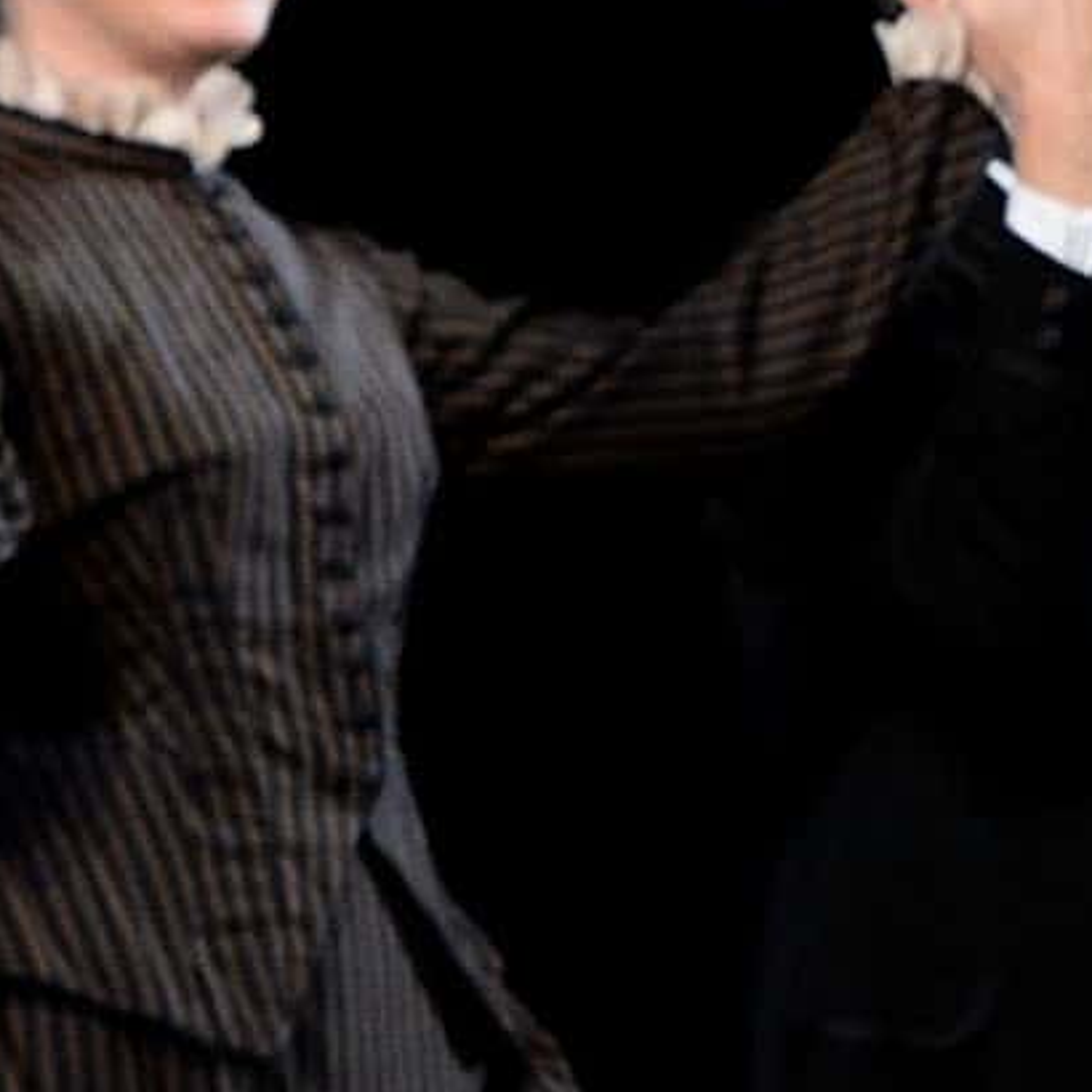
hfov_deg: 5.8
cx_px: -2378
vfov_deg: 6.3
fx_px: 9993
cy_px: 750
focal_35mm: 280
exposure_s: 1/250
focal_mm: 45
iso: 3200
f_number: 6.3
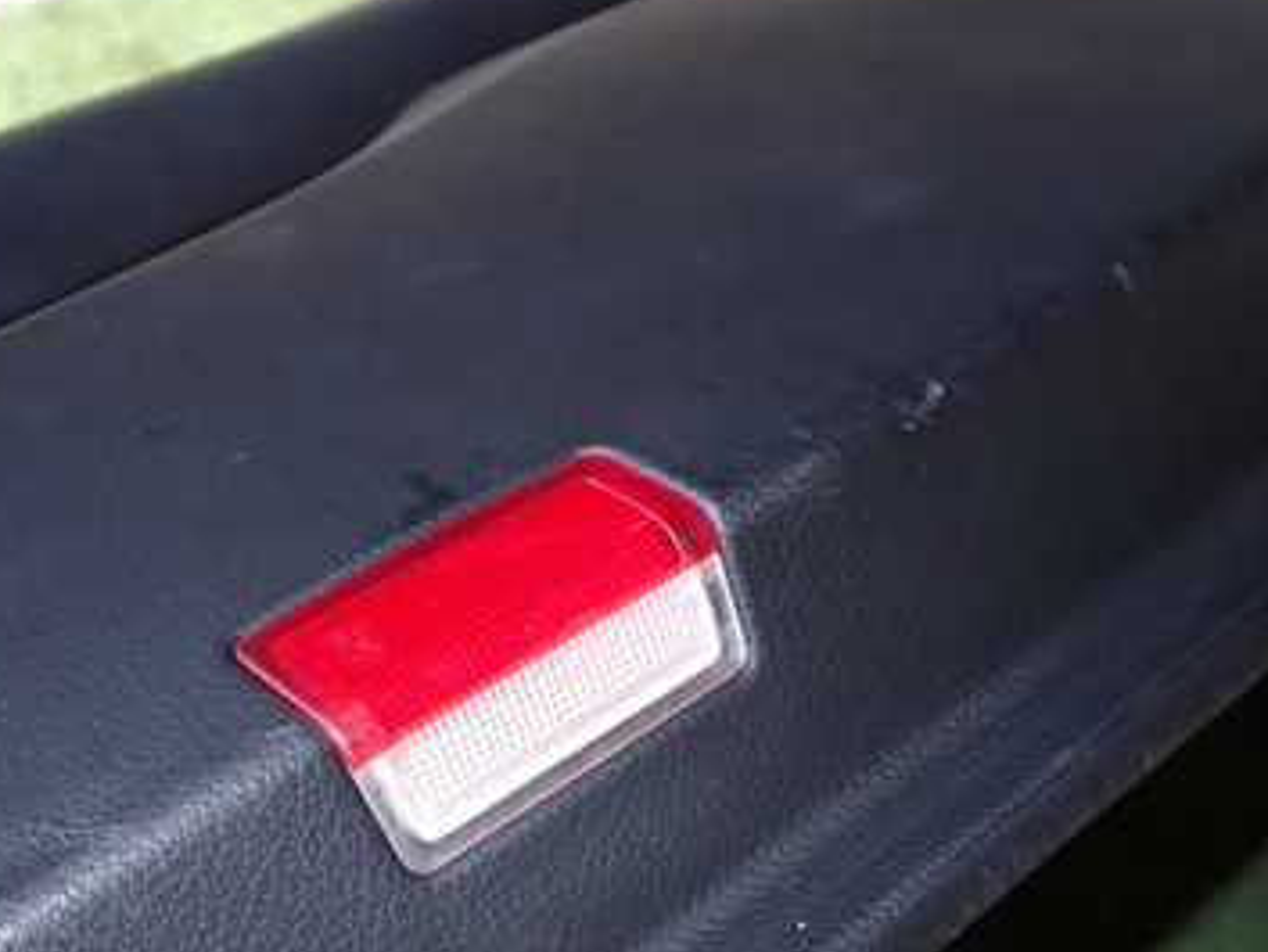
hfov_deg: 37.5
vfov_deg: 28.6
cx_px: 682
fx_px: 1869
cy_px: 524
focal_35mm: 51
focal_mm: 5.4
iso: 125
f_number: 6.3
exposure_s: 1/30
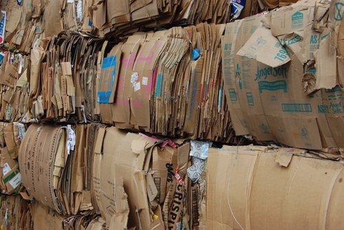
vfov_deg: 23.8
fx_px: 545
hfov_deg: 35.0
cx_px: 172
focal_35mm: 57
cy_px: 115
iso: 200
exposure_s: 1/320
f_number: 9
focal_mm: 38
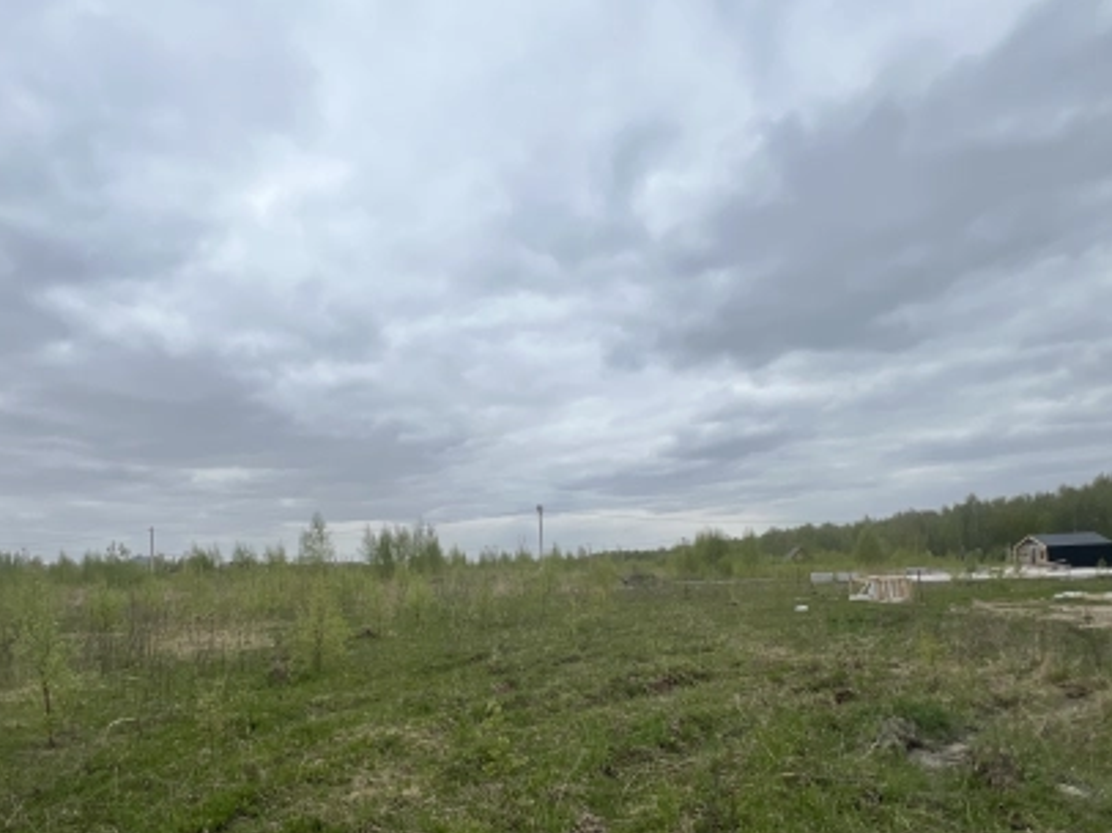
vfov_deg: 64.3
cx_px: 504
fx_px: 642
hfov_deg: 81.6
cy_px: 551
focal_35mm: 20
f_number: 1.8
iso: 32
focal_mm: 1.57
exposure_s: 1/677
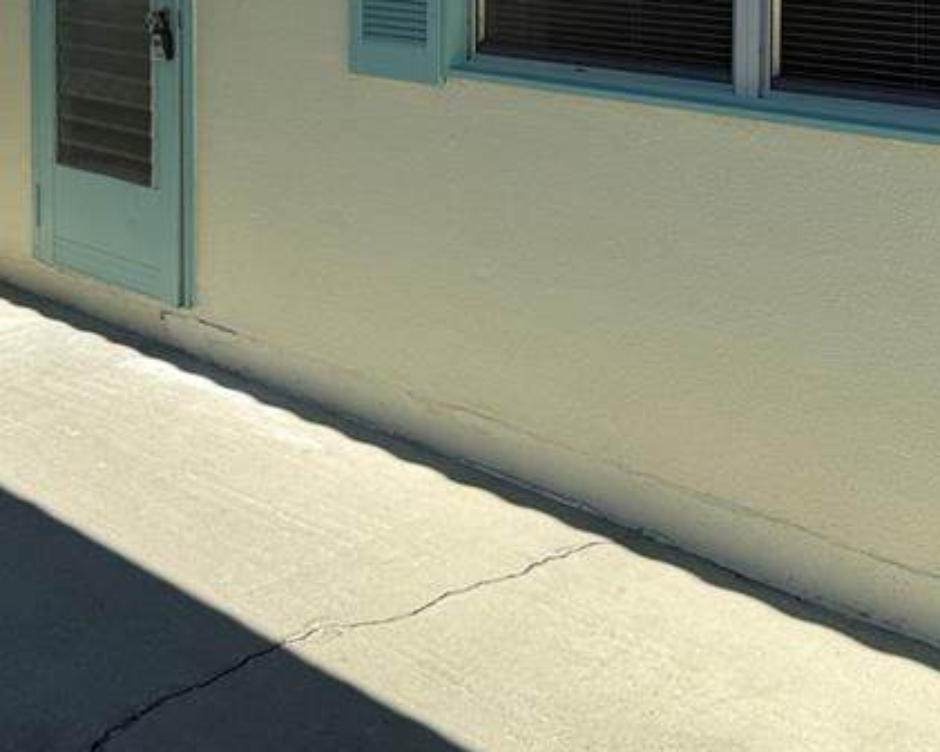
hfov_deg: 32.9
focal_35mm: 57
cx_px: 357
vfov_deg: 25.2
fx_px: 1586
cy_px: -27
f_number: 1.78
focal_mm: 6.76
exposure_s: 1/3953
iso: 80
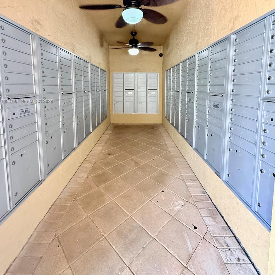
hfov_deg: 84.0
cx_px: 136
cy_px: 101
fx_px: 153
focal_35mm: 17
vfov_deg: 82.2
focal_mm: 2.22
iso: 500
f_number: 2.2
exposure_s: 1/120
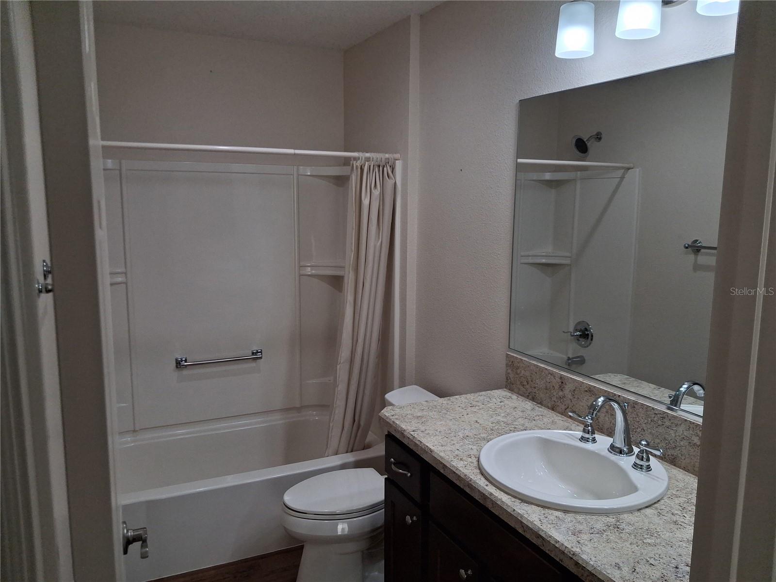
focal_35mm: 27
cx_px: 388
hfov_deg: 65.3
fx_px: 605
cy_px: 291
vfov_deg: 51.4
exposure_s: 1/120
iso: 80
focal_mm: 4
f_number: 1.8
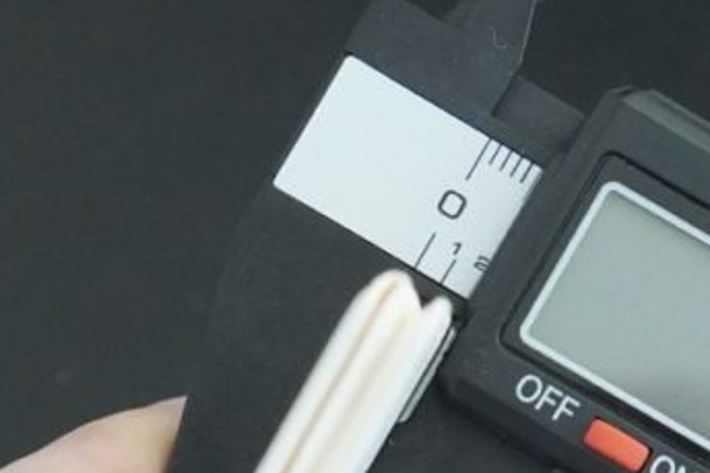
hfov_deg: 13.1
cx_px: 411
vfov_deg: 8.7
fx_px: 3085
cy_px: 536
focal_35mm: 156
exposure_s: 1/50
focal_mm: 35
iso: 3200
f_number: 5.6
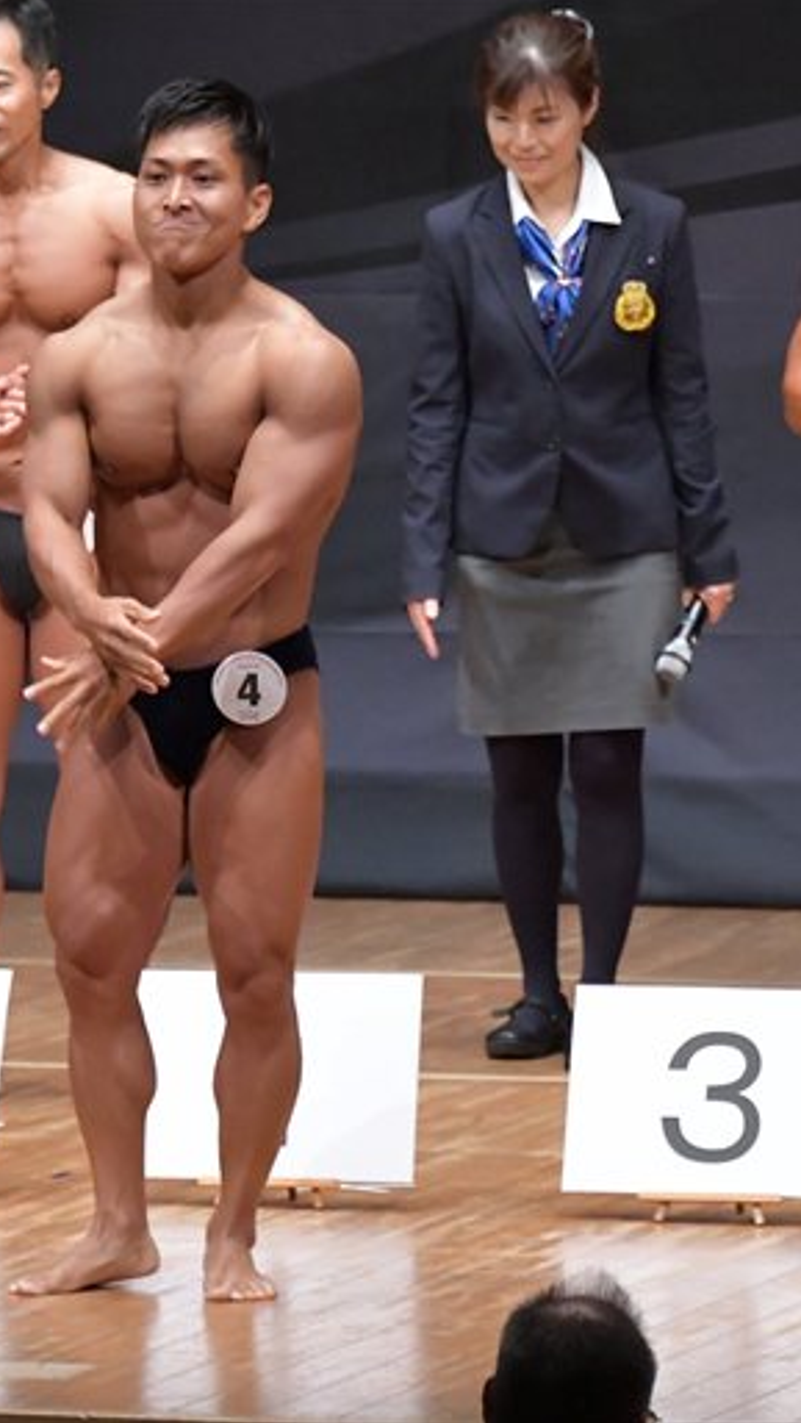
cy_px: 710
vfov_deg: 5.1
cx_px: 151
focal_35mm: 427
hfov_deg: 2.8
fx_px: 16104
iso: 8000
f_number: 5.6
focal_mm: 180
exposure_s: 1/400
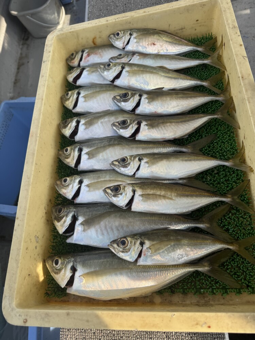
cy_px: 170
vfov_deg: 71.6
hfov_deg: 56.8
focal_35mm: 24
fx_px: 236
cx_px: 128
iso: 80
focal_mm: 6.76
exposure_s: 1/1637
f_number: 1.78
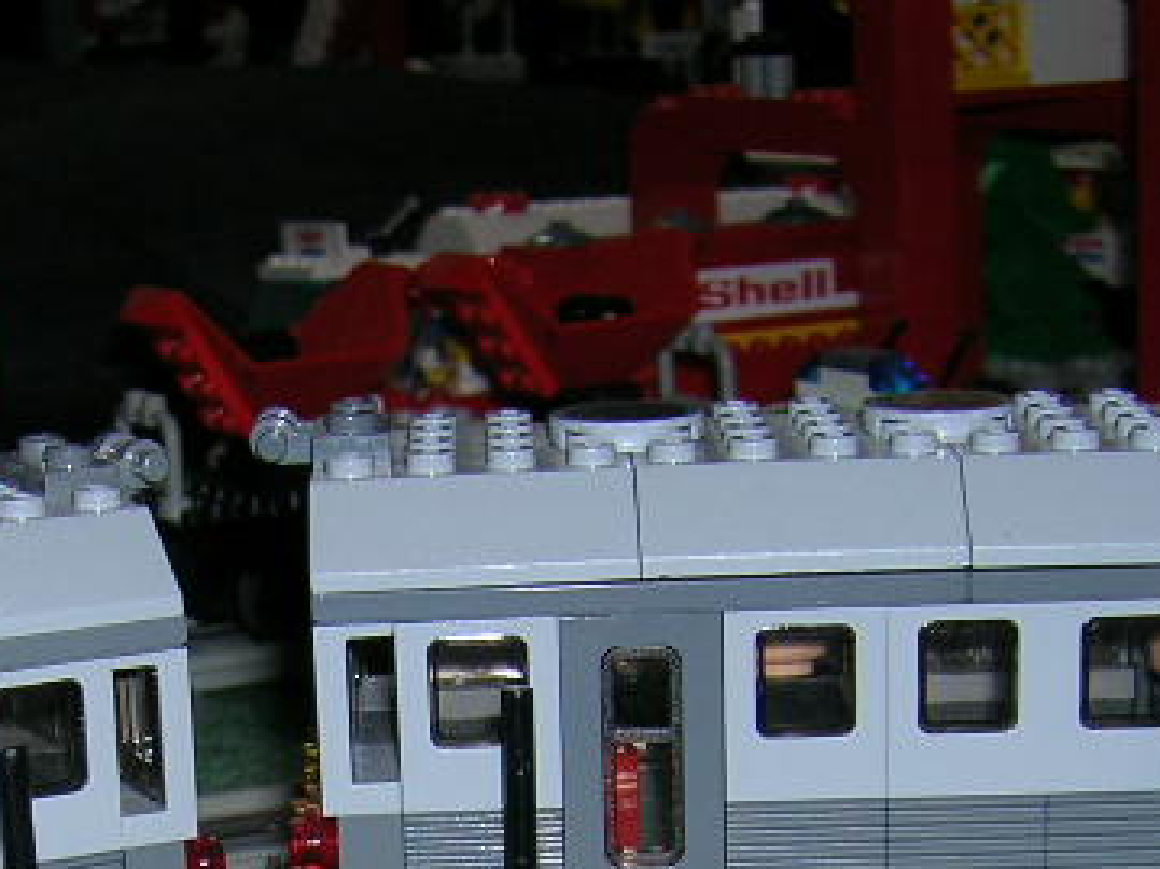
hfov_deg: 20.1
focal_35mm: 97
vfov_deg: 14.6
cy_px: 1137
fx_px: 3249
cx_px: 275
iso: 50
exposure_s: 1/60.1
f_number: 2.9
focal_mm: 5.7
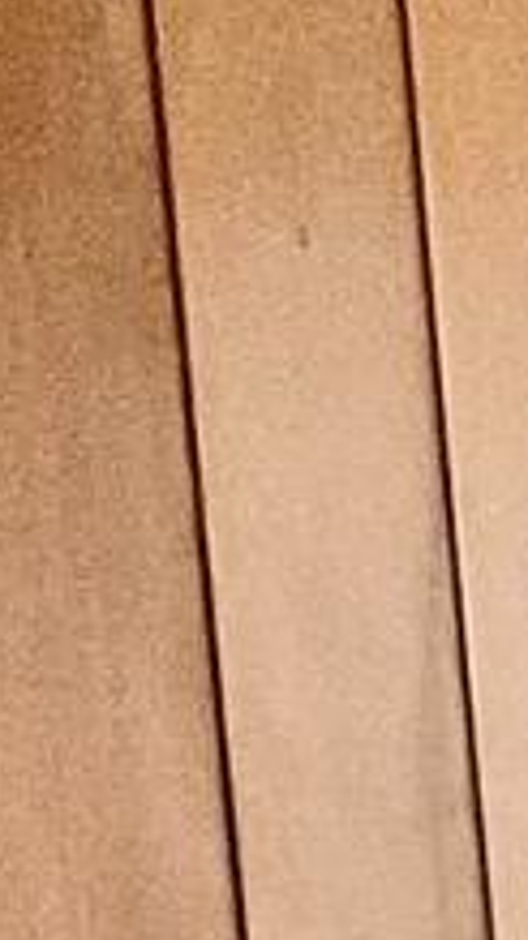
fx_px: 7376
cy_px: 1974
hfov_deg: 3.6
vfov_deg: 7.0
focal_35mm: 296
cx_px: 2859
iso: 250
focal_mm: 3
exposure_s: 1/40
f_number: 1.8
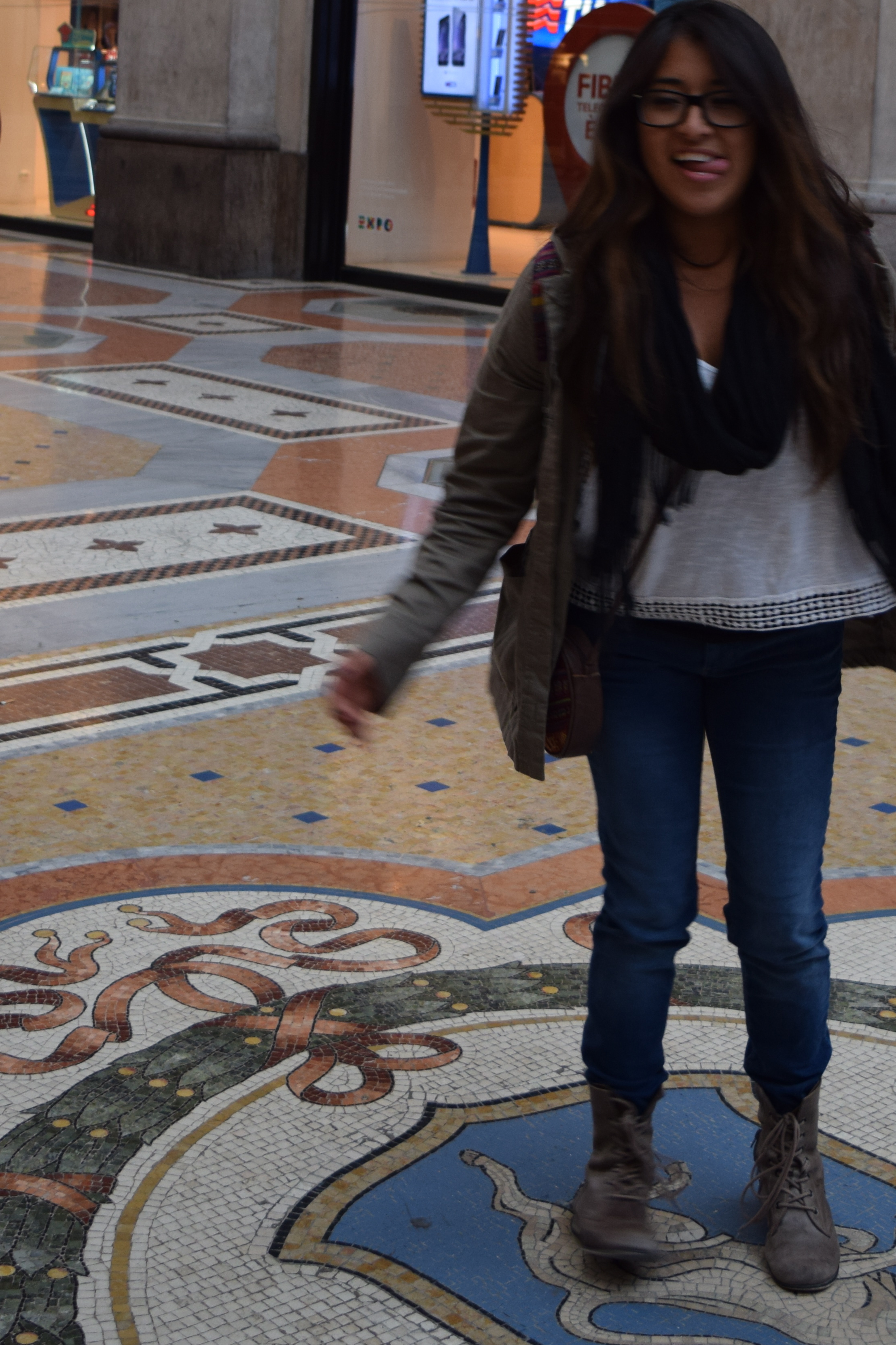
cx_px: 607
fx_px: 2427
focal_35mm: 65
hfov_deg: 20.8
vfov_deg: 30.2
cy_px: 275
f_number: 4.5
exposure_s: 1/80
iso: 400
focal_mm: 24
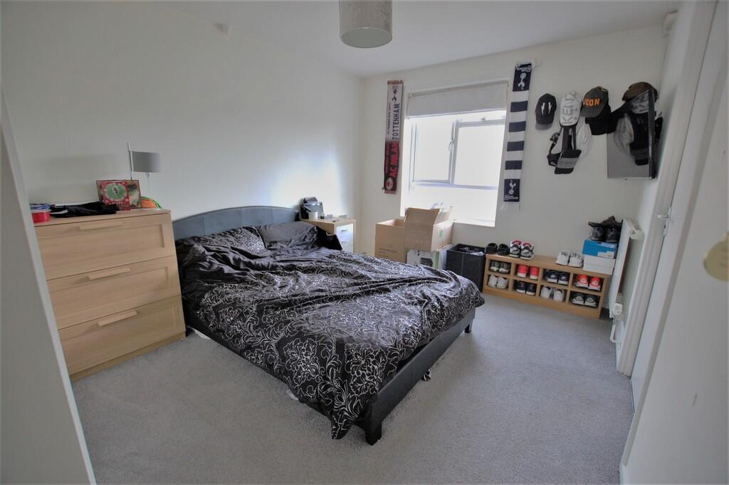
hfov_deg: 100.4
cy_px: 242
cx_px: 364
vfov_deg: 77.2
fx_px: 303
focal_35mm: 15
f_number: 3.5
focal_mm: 10
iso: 450
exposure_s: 1/30
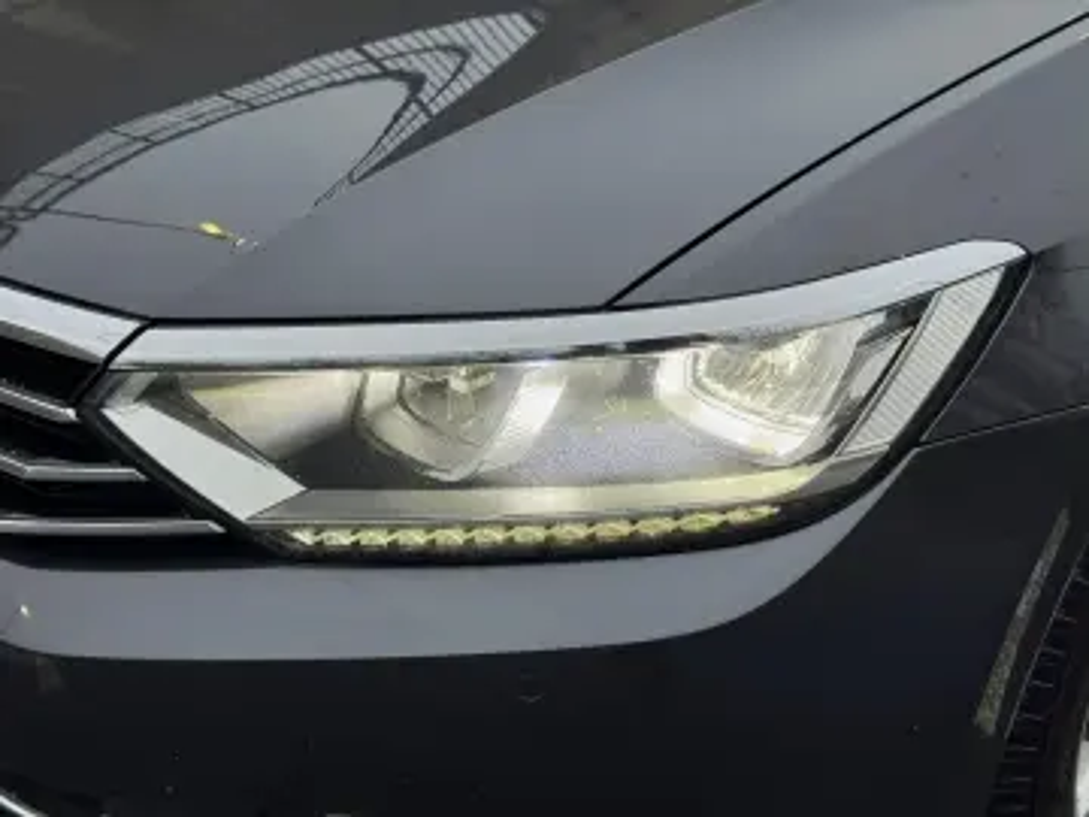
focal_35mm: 48
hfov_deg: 39.7
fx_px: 1510
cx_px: 544
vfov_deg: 30.3
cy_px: 408
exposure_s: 1/123
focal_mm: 6.76
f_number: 1.78
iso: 50
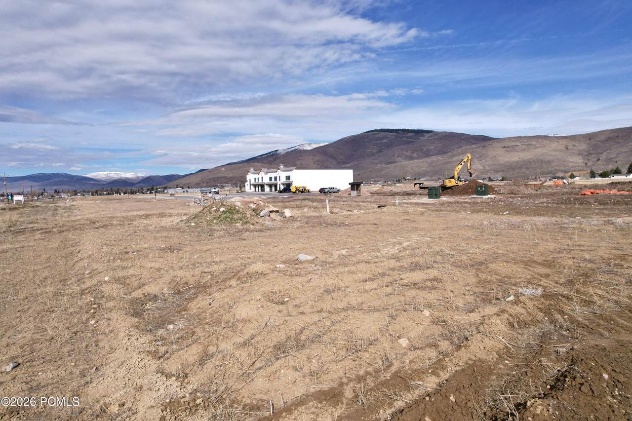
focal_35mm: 22
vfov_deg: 57.2
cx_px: 316
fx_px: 386
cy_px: 210
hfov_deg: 78.6
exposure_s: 1/3000
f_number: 2.8
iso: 100
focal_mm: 8.38
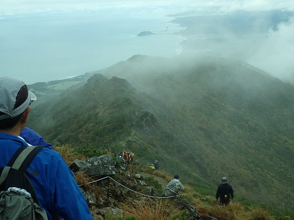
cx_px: 147
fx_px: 416
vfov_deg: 29.7
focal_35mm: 49
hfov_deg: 38.9
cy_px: 110
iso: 100
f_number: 4.5
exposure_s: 1/250
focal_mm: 8.99
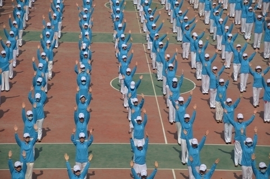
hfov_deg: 18.2
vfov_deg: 12.1
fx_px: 842
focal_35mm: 112
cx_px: 135
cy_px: 90
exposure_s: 1/1600
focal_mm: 75
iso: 160
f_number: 5.3
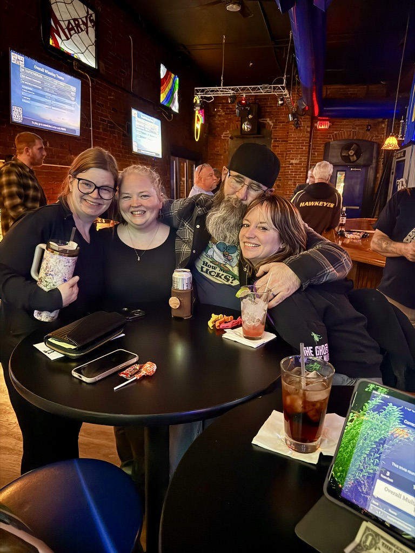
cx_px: 208
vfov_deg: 71.6
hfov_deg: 56.8
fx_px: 384
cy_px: 276
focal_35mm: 24
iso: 3200
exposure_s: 1/15
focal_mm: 6.76
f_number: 1.78
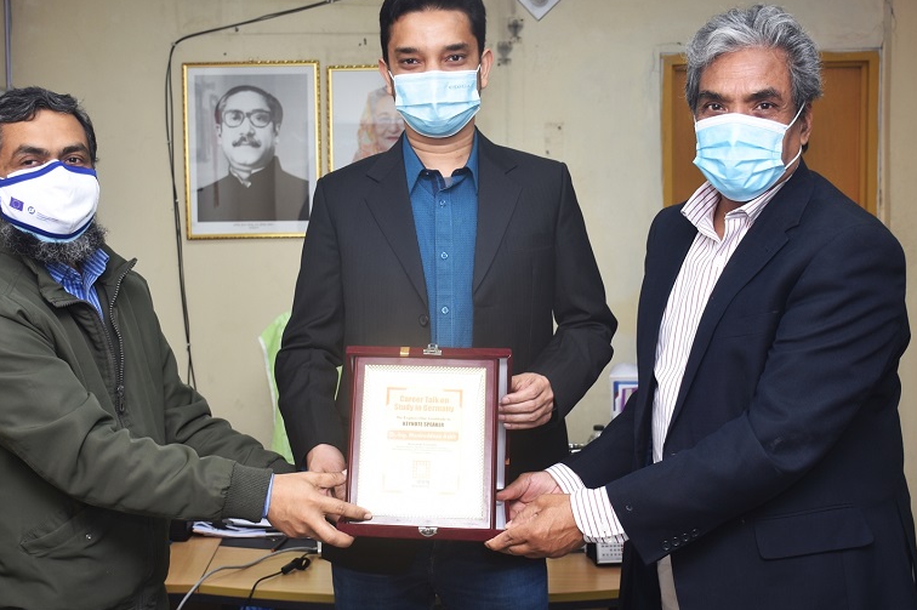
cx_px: 427
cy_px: 279
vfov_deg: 29.5
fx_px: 1160
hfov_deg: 43.1
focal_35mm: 46
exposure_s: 1/60
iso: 100
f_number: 4
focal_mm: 27
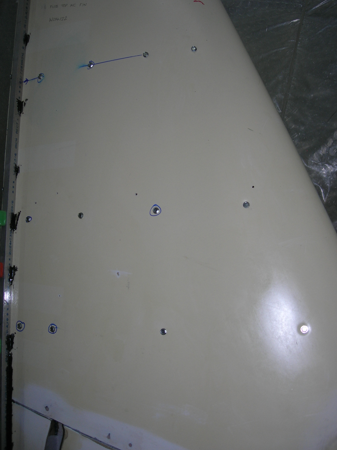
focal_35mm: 39
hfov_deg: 36.8
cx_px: 170
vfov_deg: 47.9
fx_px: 506
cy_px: 219
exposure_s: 1/60.1
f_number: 2.8
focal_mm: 7.8
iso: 64
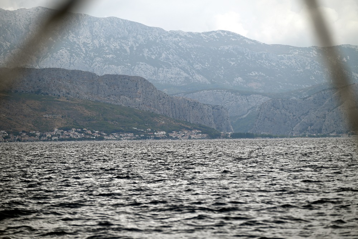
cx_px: 179
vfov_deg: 8.9
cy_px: 120
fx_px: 1542
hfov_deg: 13.2
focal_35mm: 155
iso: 100
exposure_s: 1/500
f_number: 4.8
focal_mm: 155
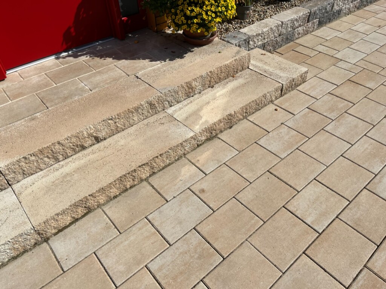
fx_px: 290
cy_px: 144
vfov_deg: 53.1
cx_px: 193
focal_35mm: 26
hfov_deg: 67.3
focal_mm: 5.1
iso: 50
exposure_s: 1/6173
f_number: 1.6
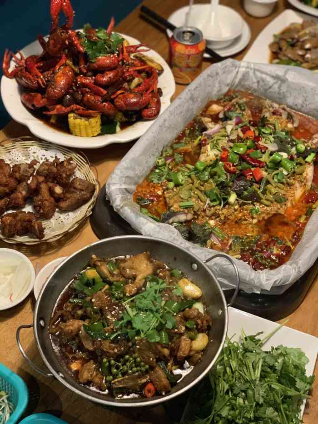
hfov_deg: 28.0
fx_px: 637
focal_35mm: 52
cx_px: 159
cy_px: 212
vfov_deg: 36.8
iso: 500
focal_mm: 6
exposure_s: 1/40
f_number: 2.4
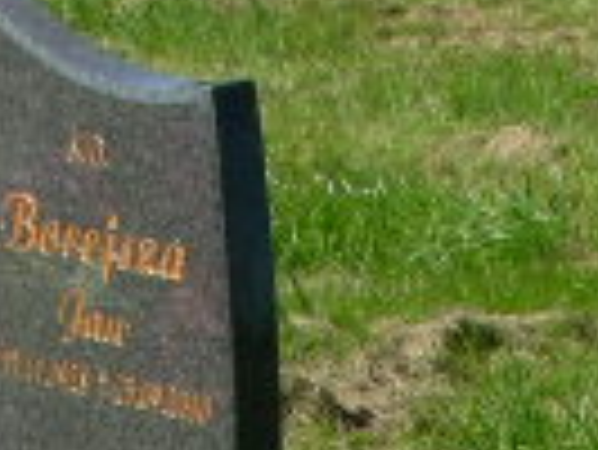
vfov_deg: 5.1
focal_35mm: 269
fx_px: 4651
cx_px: 337
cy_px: 1512
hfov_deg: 7.4
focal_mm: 8.9
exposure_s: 1/204
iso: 50
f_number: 6.3
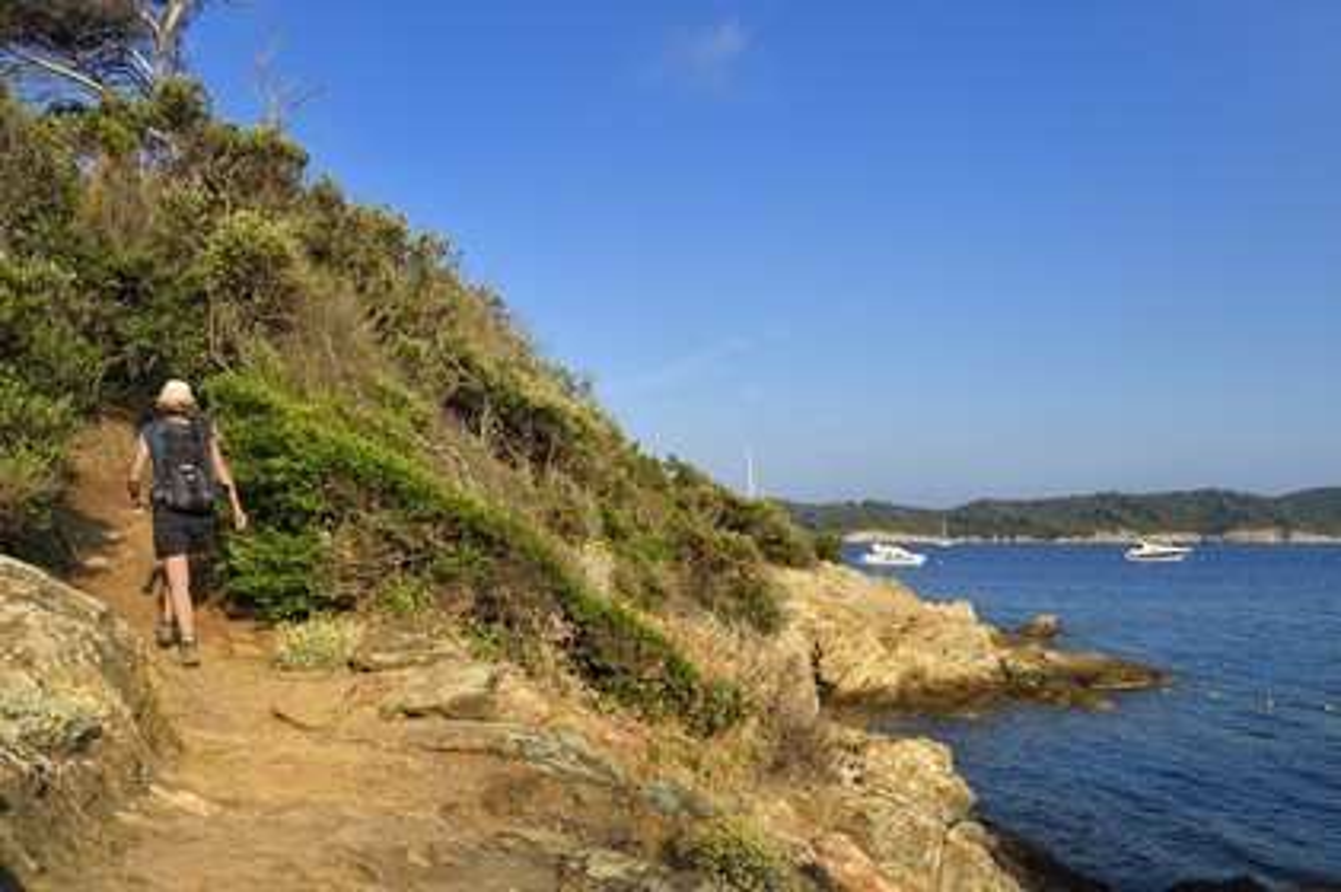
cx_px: 670
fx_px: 1117
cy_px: 446
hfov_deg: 62.0
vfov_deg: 43.5
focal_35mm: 30
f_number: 9
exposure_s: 1/640
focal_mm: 30
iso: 200
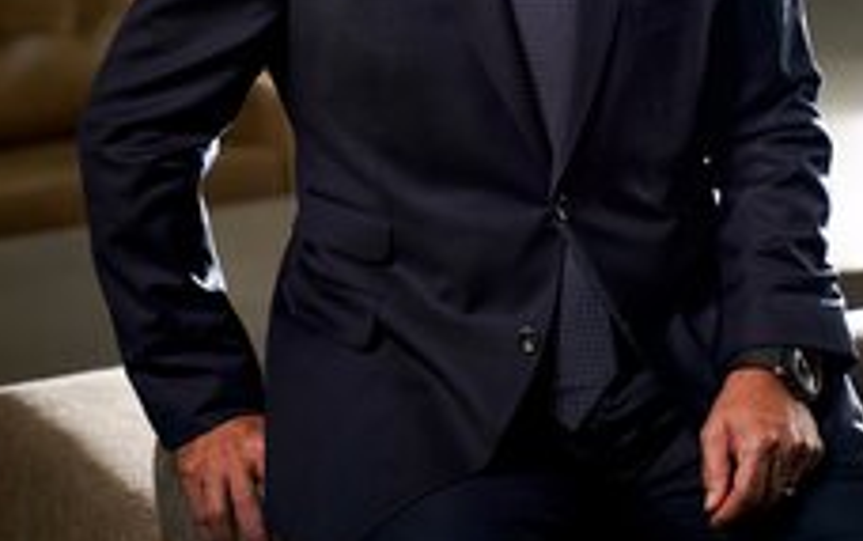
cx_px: 475
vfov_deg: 9.7
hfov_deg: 15.6
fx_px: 3155
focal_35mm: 134
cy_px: -19
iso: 100
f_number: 2.8
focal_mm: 75
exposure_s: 1/80
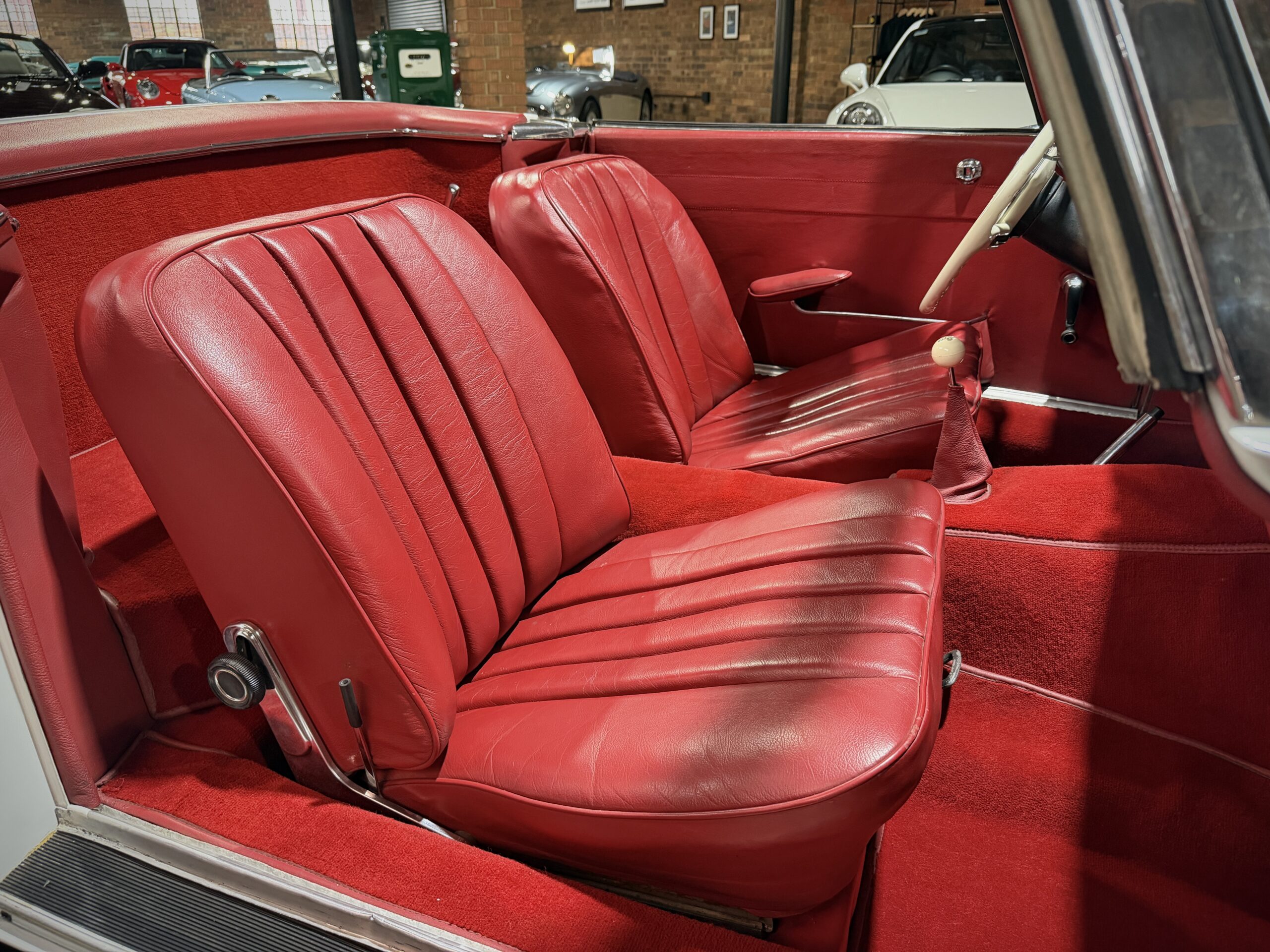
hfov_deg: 71.6
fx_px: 881
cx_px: 635
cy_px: 476
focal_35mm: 24
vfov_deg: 56.8
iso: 640
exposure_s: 1/50
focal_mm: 6.76
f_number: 1.78
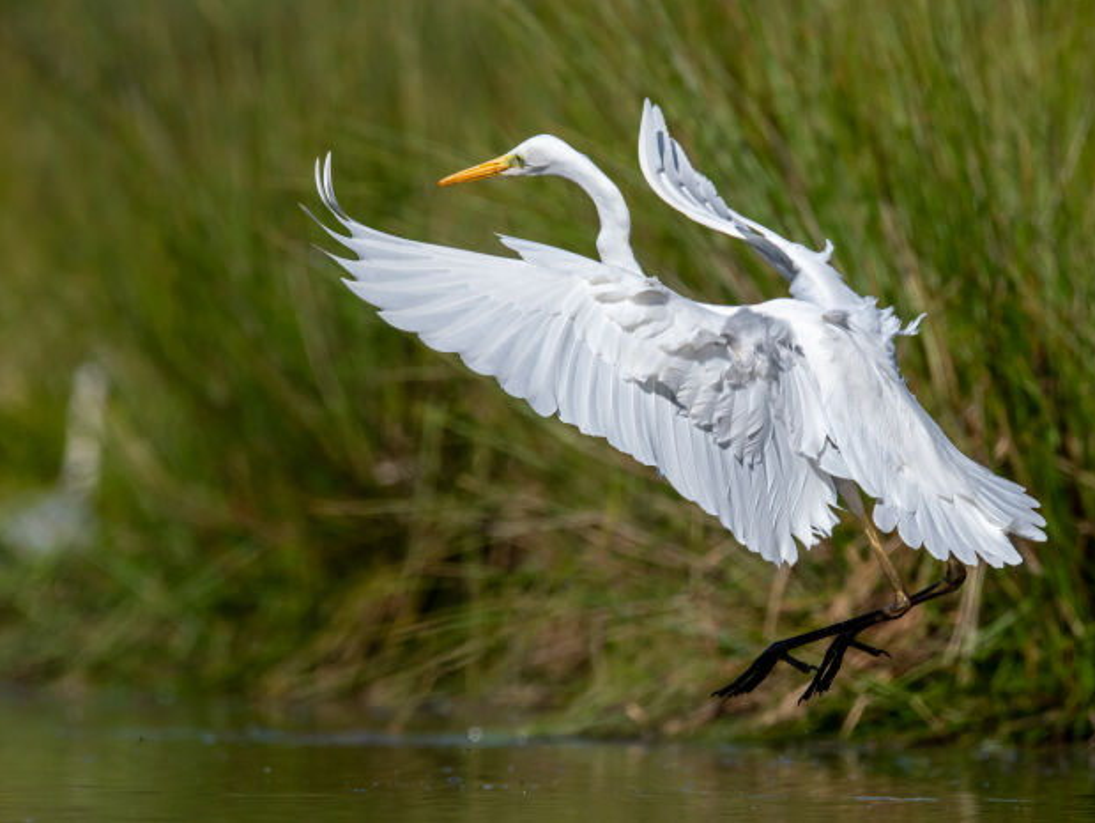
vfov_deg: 1.3
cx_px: 561
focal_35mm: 1141
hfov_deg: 1.7
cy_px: 412
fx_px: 36114
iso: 250
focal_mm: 700
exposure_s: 1/2500
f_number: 8
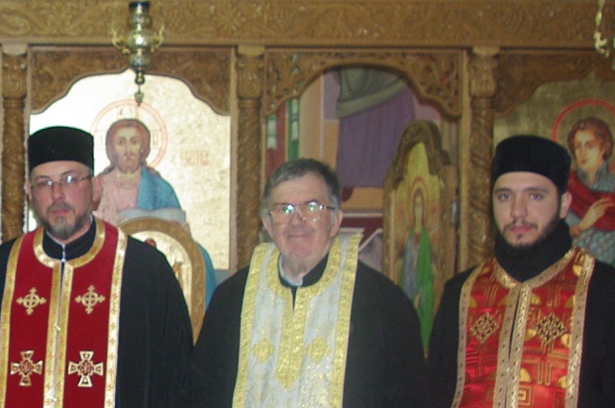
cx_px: -81
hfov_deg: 22.0
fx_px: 1484
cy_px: 259
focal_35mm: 87
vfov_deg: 15.6
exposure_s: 1/30
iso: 400
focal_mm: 18
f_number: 4
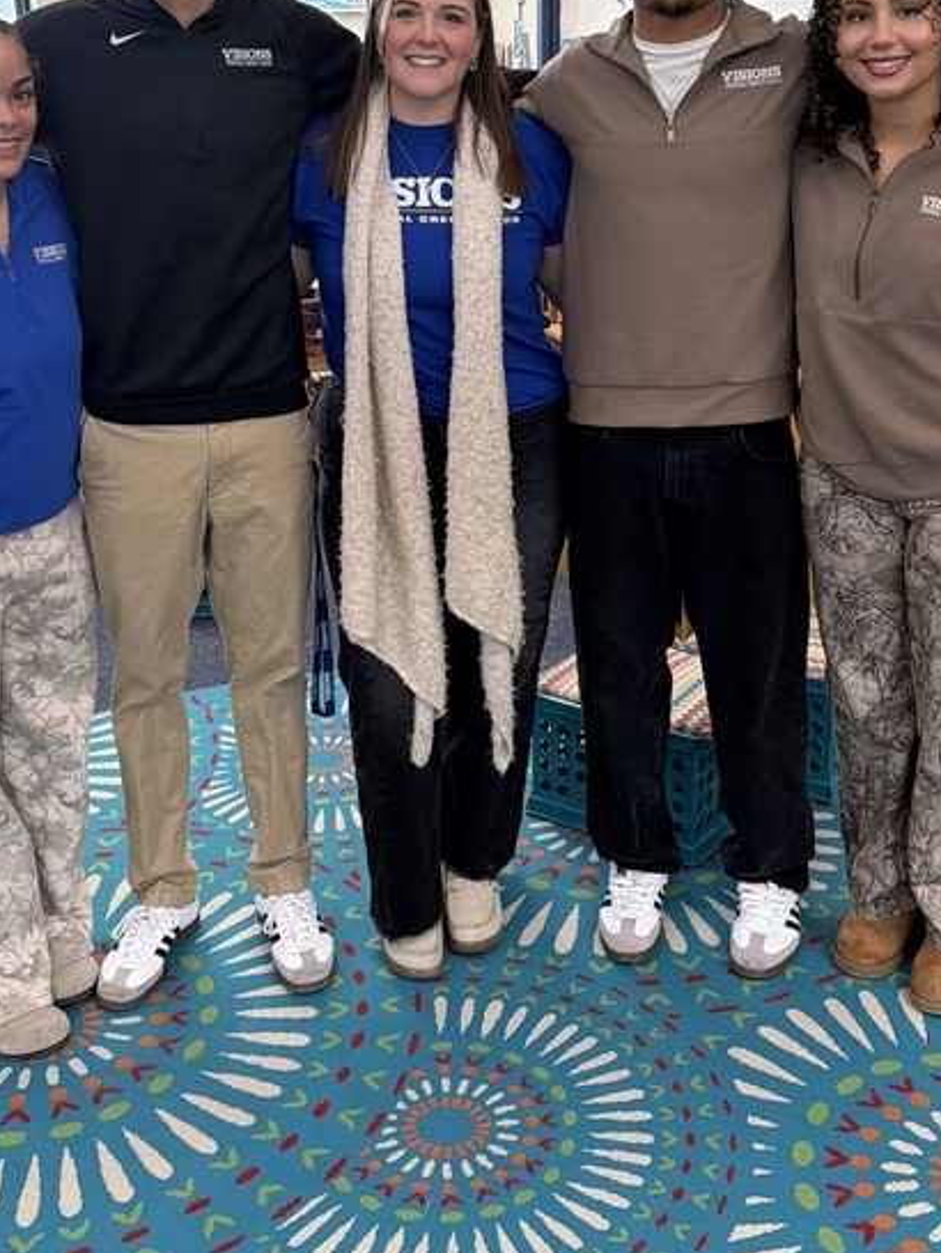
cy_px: 425
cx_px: 434
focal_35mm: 45
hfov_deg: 32.2
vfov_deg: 41.6
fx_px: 1630
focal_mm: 6.76
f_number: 1.78
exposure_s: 1/60
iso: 250
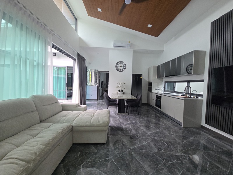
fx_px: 88
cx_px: 116
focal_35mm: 13
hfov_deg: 106.2
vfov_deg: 89.9
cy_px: 88
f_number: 2.2
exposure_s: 1/100
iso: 64
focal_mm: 2.2
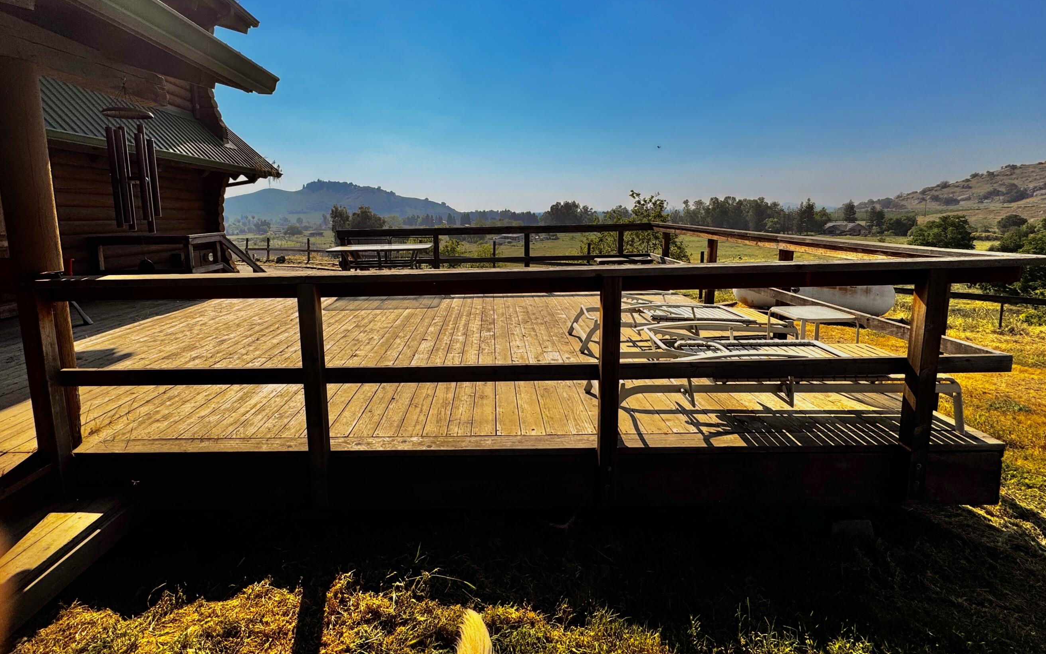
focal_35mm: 17
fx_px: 485
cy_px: 275
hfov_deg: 94.2
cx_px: 490
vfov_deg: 67.6
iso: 32
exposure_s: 1/4132
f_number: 2.2
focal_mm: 2.22
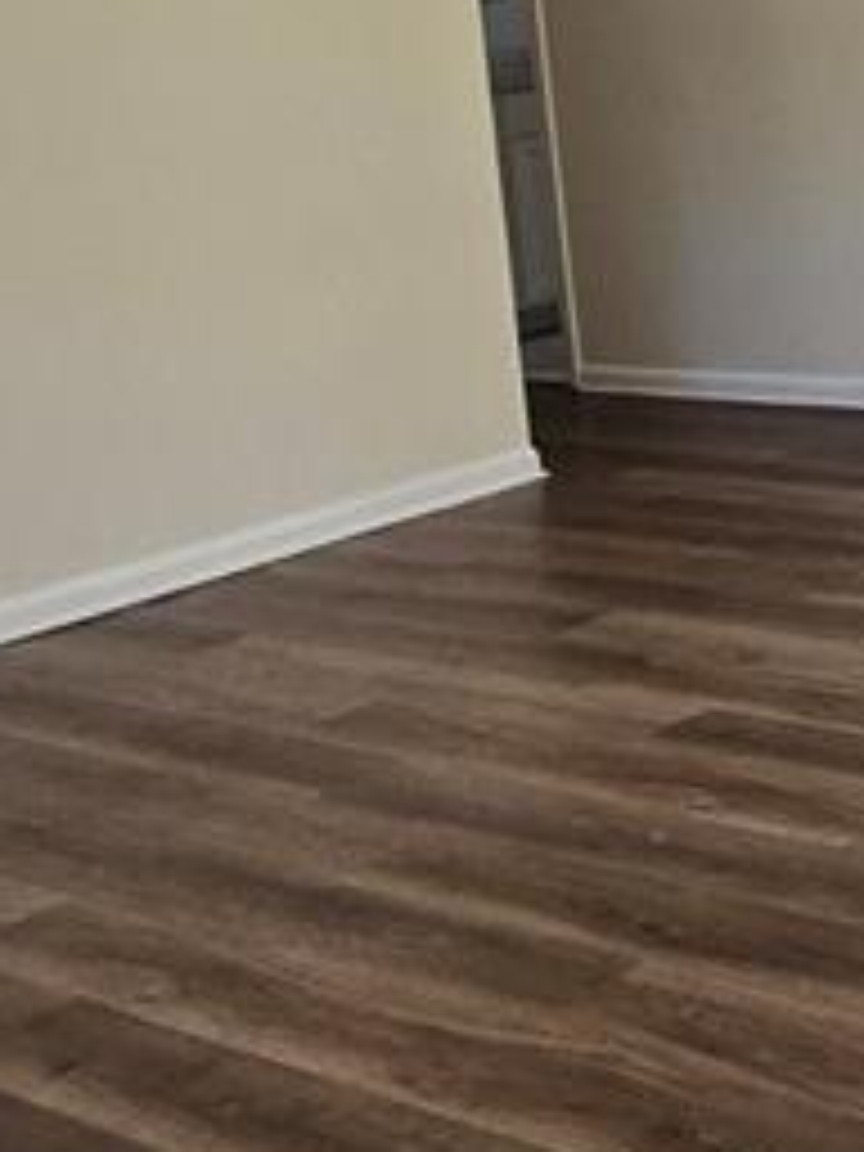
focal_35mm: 61
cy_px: 238
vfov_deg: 30.9
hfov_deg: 20.8
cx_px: 1264
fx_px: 2030
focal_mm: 2.2
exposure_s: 1/120
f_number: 2.2
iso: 80
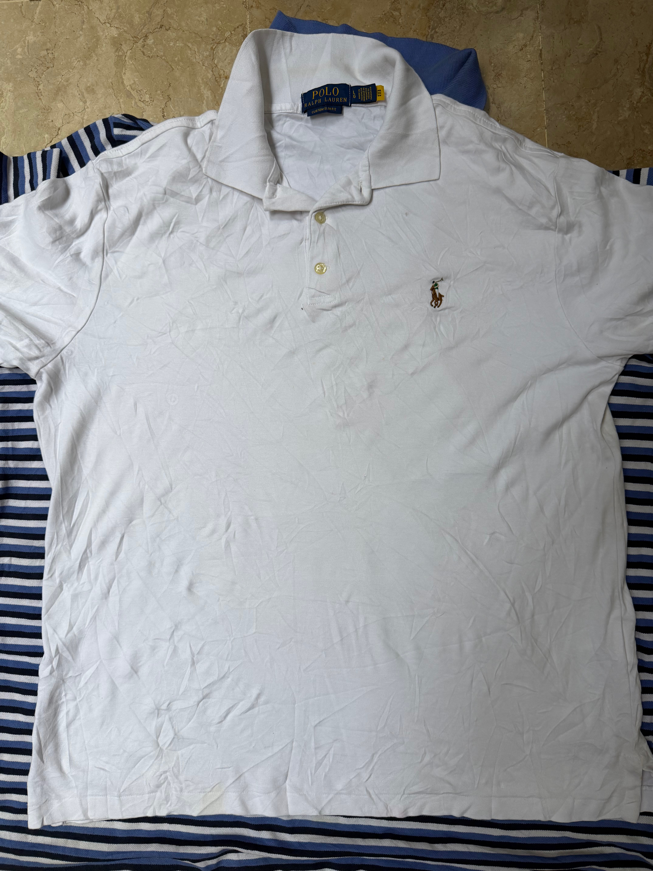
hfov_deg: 56.8
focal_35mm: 24
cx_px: 326
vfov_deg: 71.6
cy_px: 436
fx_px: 604
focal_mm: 6.76
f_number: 1.78
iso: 125
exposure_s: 1/121
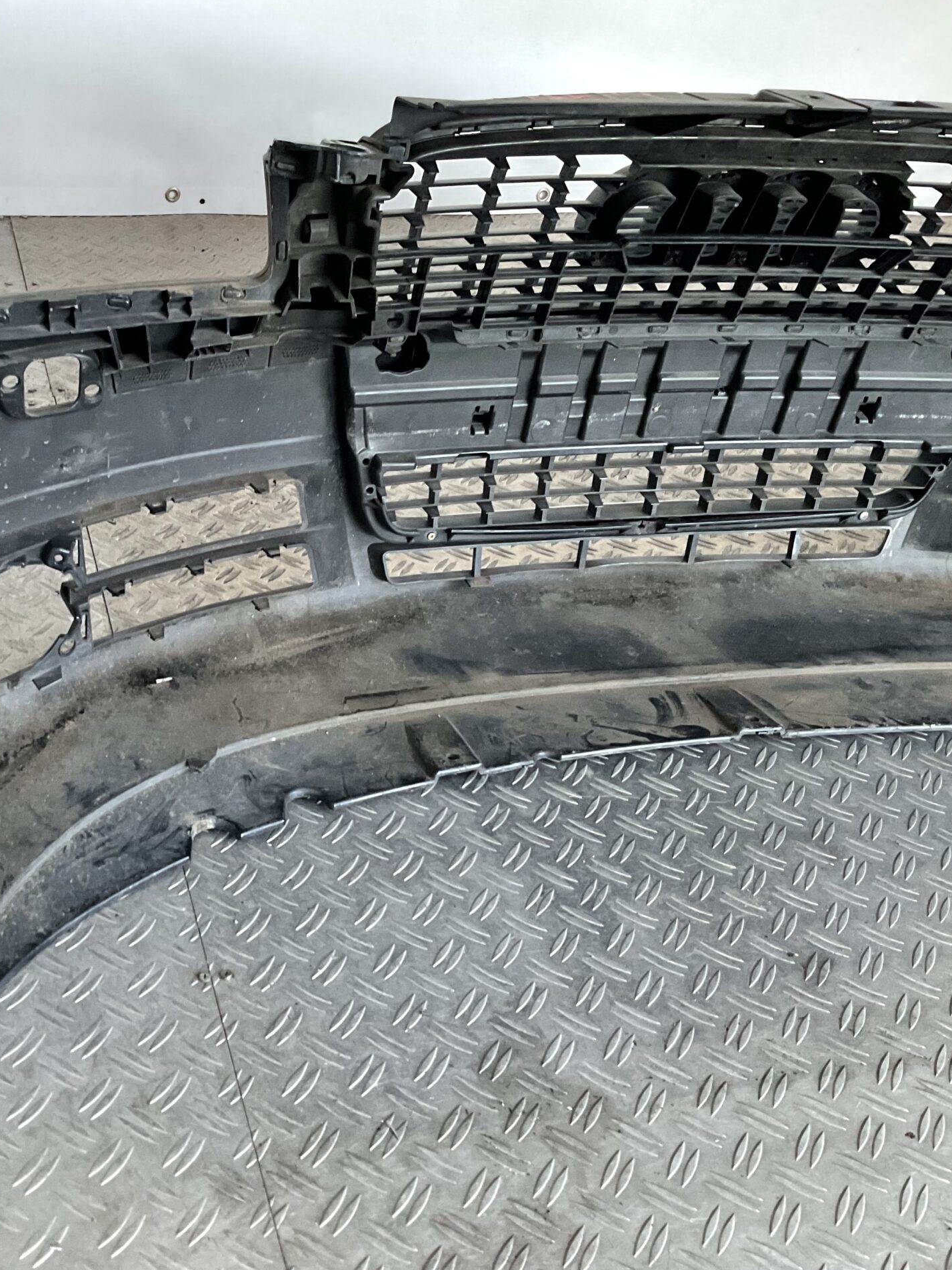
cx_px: 220
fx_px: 1430
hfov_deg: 35.9
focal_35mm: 39
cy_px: 634
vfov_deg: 47.9
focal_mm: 3
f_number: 1.8
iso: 250
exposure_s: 1/50
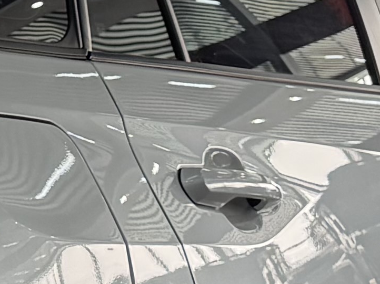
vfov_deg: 7.8
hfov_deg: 9.6
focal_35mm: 190
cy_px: 180
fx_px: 2085
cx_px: -414
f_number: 1.78
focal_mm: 6.76
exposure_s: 1/121
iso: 160
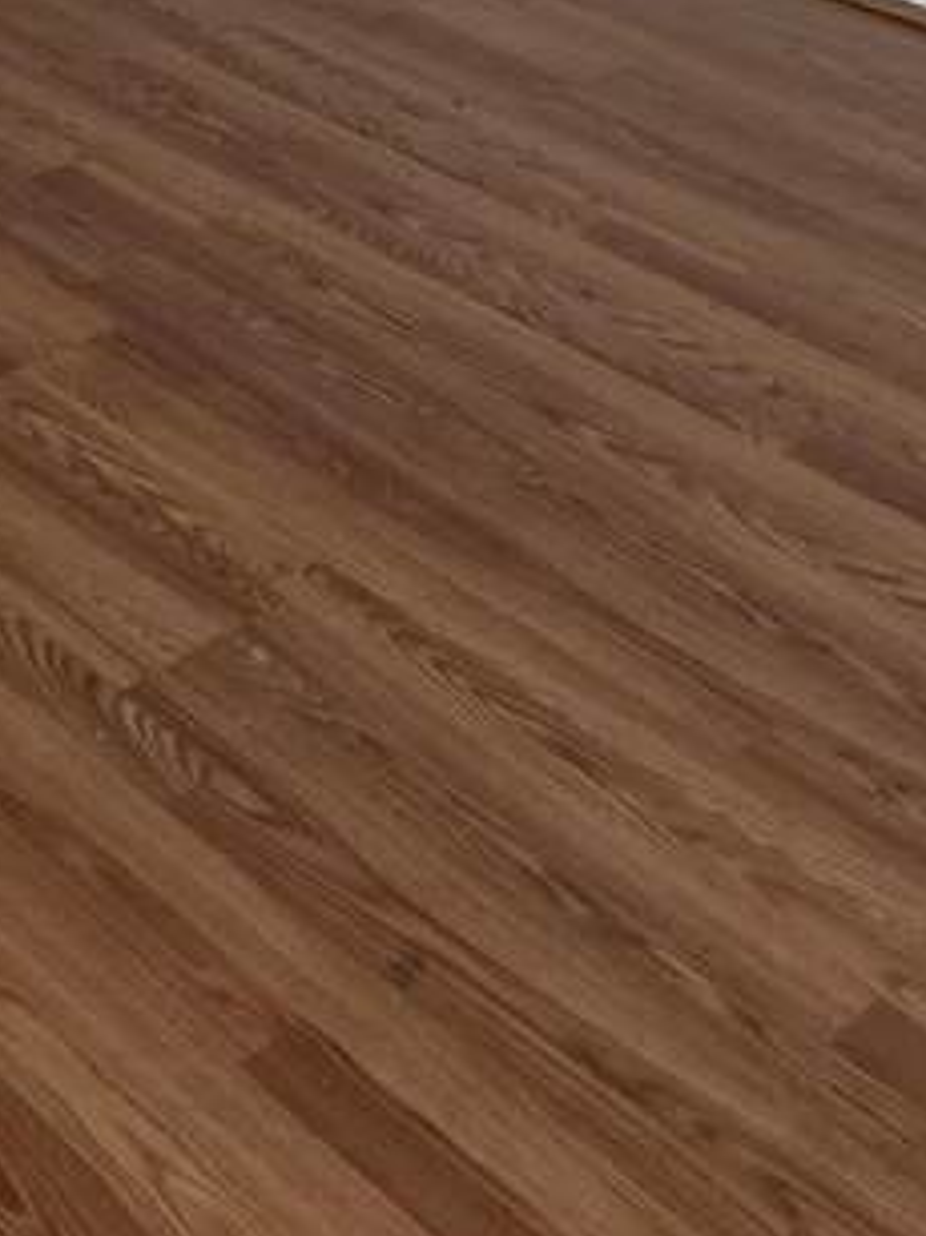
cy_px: -596
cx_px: -129
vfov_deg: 22.4
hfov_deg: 19.4
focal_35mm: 72
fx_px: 2570
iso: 1600
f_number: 1.7
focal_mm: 6.3
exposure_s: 1/120
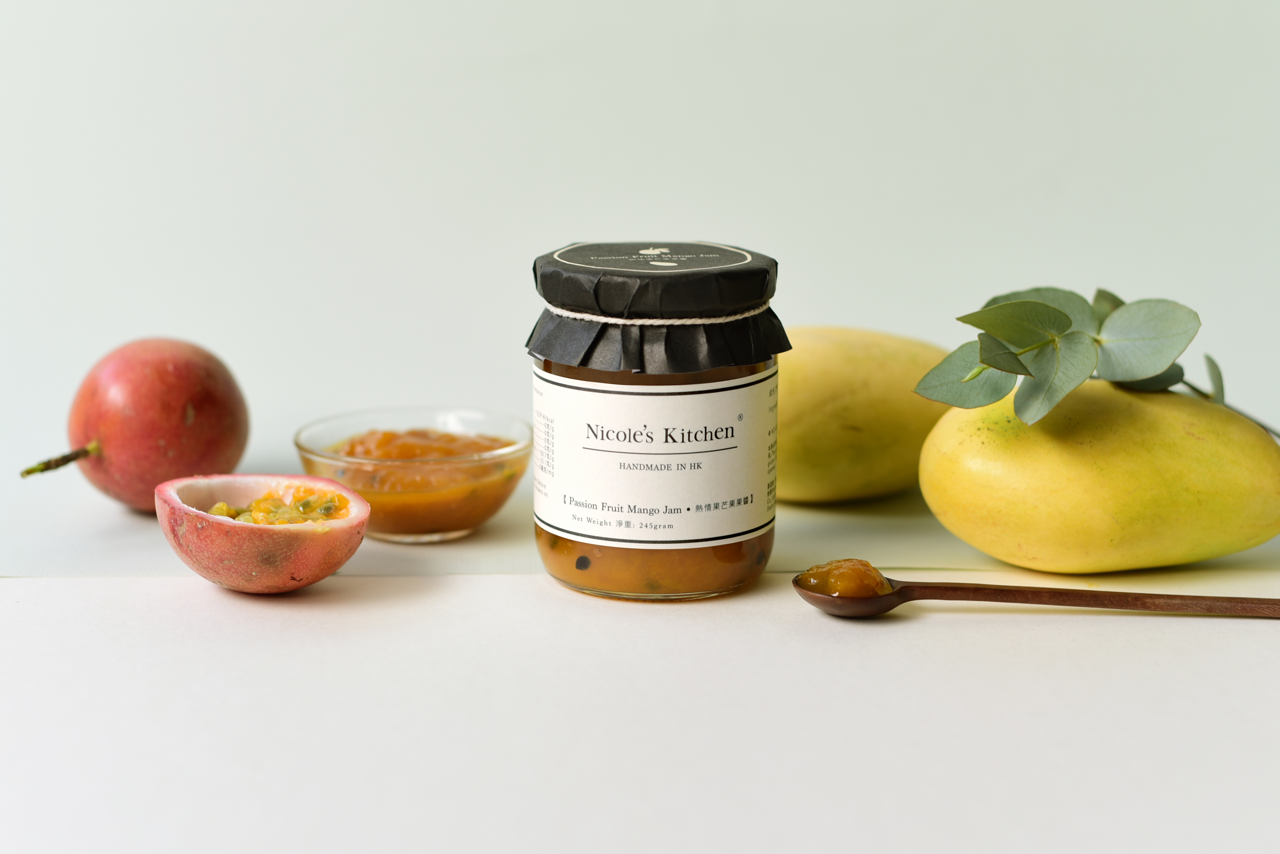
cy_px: 427
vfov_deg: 27.0
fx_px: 1778
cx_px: 640
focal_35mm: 50
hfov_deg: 39.6
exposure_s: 1/50
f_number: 3.5
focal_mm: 50
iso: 100
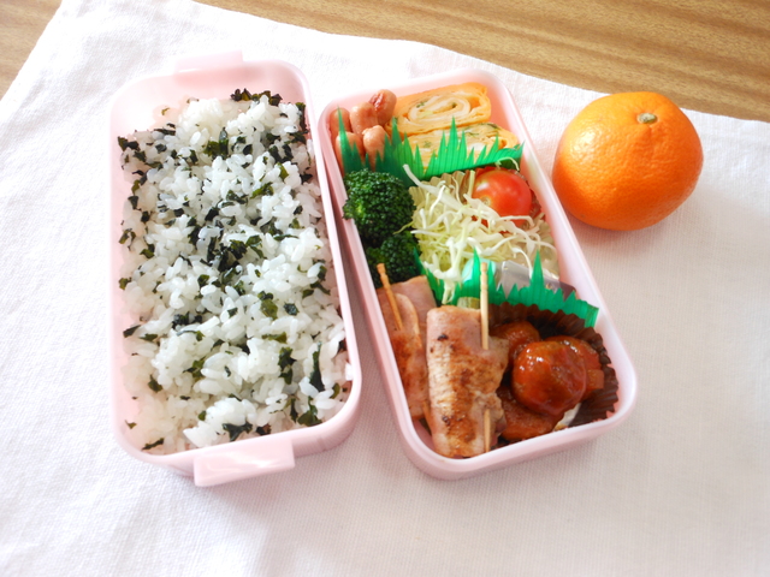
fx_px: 623
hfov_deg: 63.4
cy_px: 288
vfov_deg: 49.7
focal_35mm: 28
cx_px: 385
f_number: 3.7
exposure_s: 1/25
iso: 80
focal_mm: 5
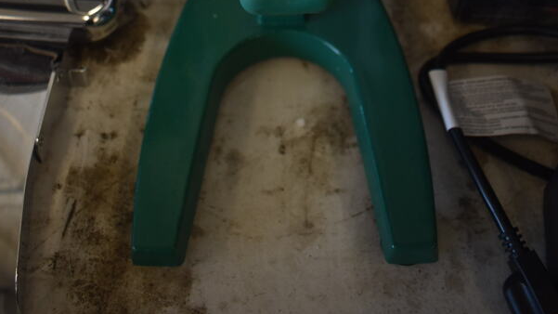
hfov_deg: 47.4
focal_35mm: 43
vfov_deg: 24.1
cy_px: -100
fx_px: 636
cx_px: 276
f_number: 3.5
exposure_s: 1/250
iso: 720
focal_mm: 18
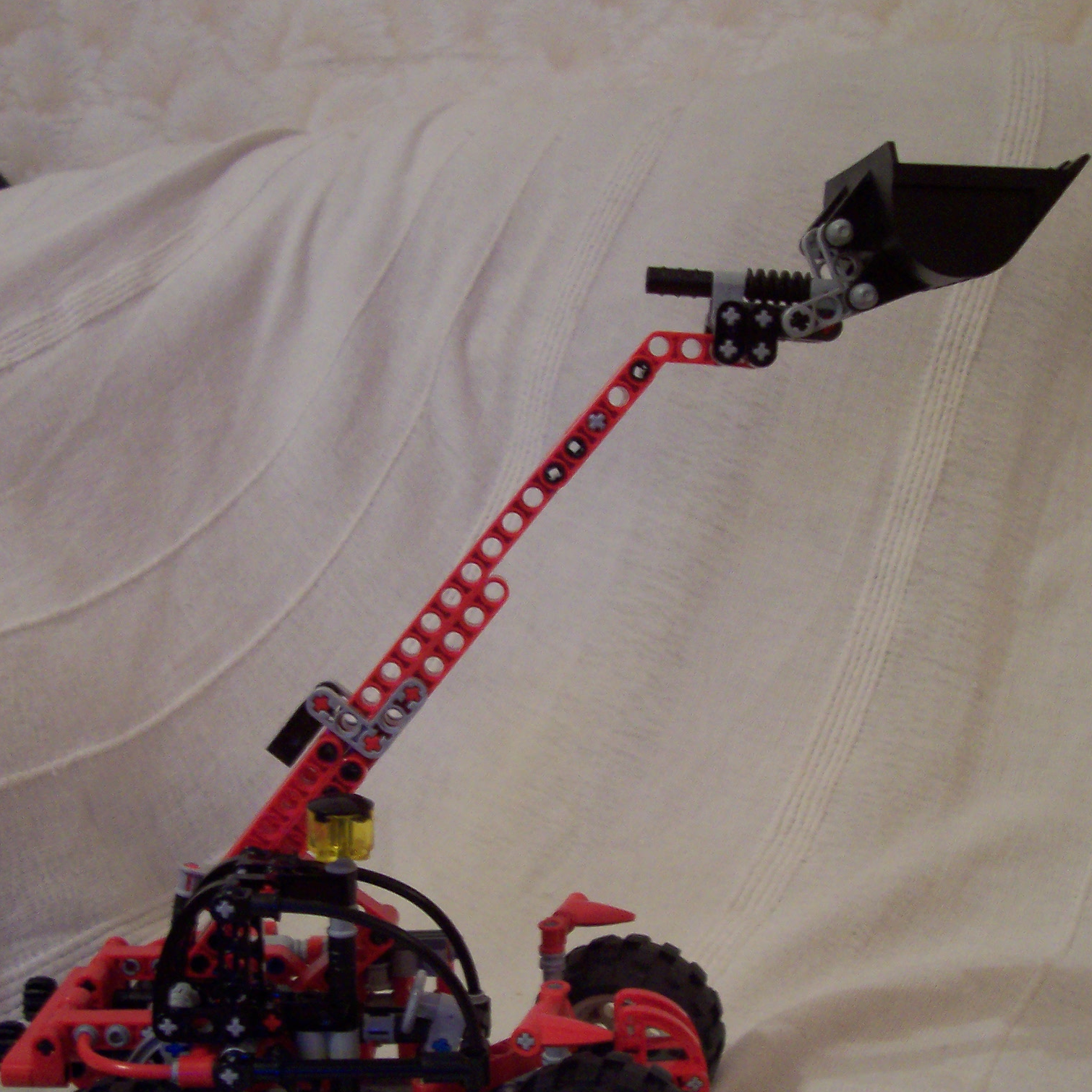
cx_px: 549
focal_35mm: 44
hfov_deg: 38.3
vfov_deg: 38.2
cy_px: 649
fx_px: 1570
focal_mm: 5.6
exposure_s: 1/10
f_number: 2.8
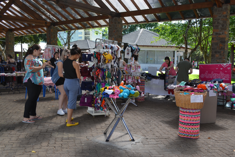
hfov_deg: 53.1
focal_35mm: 36
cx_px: 118
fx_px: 235
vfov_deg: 36.9
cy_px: 78
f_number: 5.6
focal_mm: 24
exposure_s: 1/125
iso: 110
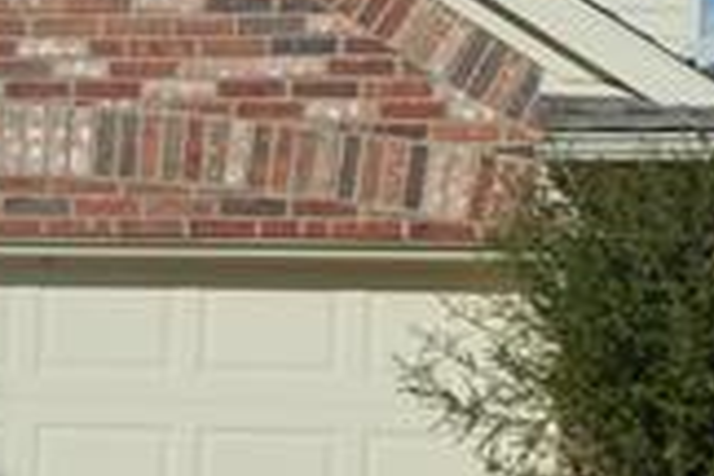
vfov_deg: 6.0
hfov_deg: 8.4
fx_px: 4502
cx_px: -912
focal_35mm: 227
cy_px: 370
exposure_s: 1/200
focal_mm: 24
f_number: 7.1
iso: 100
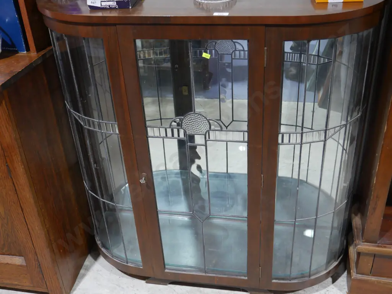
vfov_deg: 36.0
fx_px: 453
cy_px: 147
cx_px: 196
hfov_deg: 46.8
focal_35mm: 40
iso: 800
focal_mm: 20
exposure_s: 1/60
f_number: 4.5
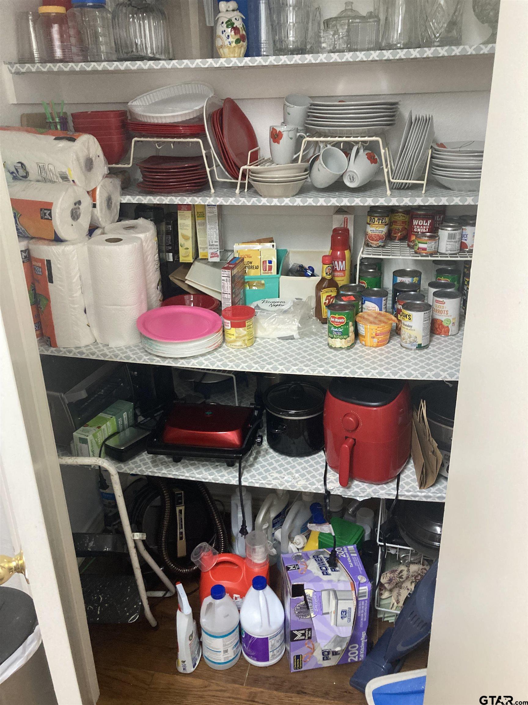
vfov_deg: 63.4
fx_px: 569
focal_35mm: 28
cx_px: 264
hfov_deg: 49.7
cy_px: 352
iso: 250
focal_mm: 3.99
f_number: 1.8
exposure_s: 1/60
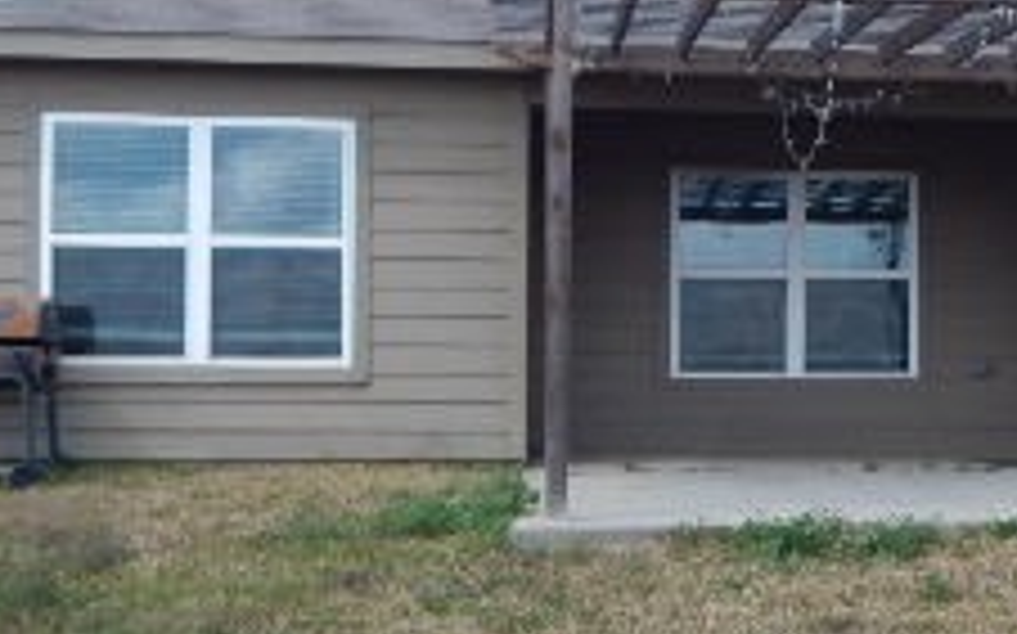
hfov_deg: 30.5
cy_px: 355
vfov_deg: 19.7
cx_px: 770
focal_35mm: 66
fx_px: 1828
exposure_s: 1/1500
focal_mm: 4
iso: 125
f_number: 3
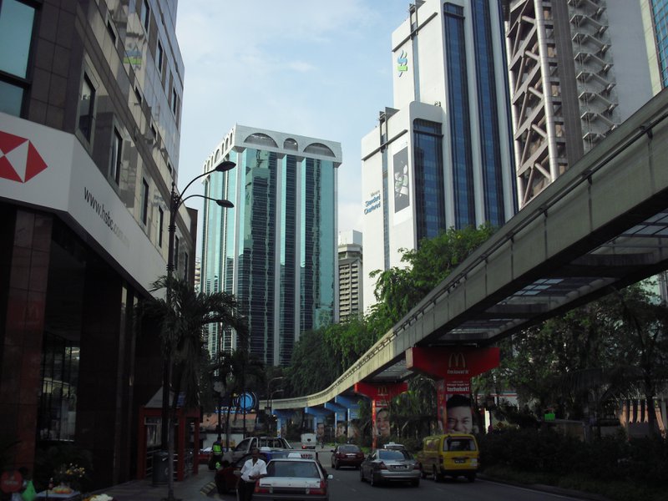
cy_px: 250
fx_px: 733
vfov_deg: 37.7
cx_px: 334
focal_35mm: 38
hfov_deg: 49.0
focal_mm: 6.2
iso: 100
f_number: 8
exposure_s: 1/160
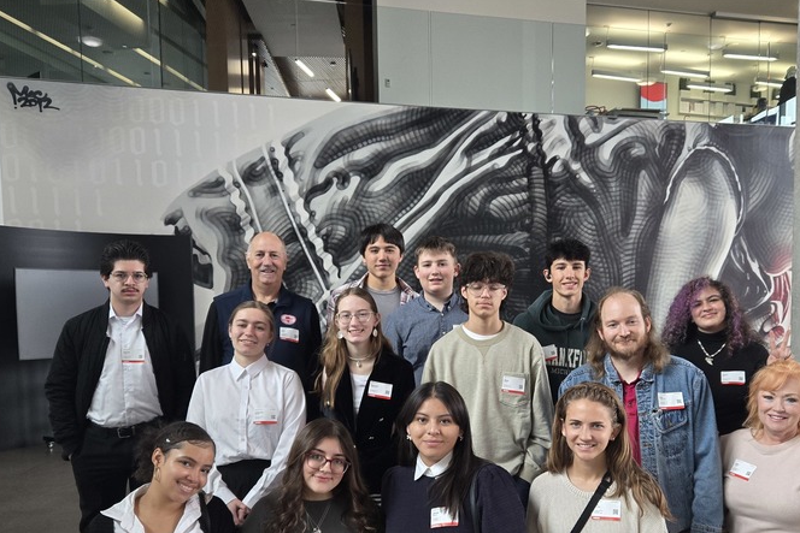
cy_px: 360
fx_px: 800
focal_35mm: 36
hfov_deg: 53.0
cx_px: 445
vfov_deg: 36.5
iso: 200
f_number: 1.8
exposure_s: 1/120
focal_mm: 5.4
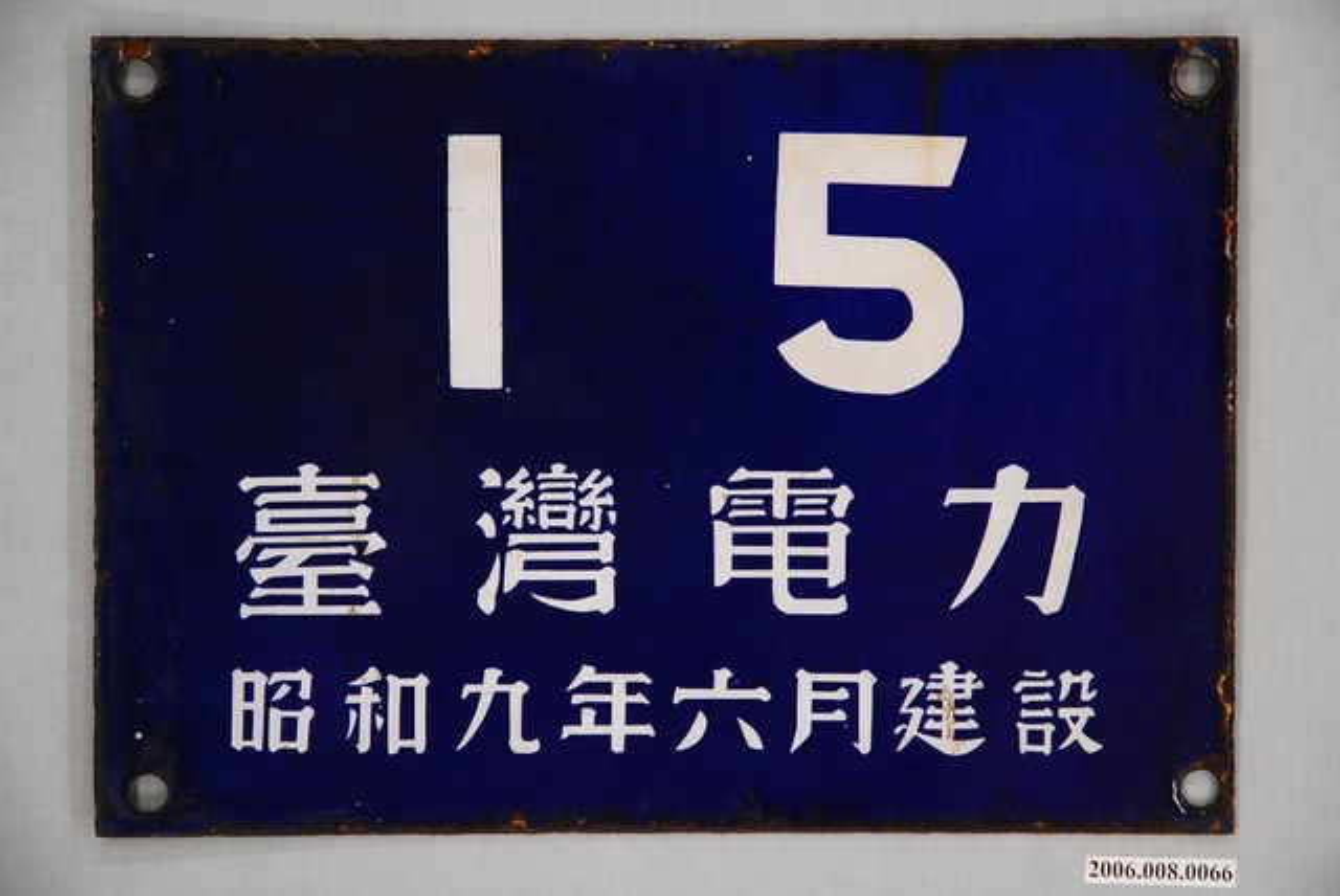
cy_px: 448
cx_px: 670
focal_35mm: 105
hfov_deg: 19.4
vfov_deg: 13.1
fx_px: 3912
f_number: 4.5
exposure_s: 1/40
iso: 320
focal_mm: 70
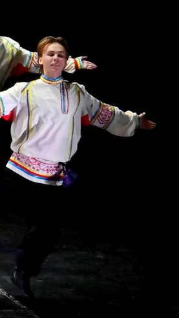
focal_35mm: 408
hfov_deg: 2.9
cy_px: 138
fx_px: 3446
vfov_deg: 5.3
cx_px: -548
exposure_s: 1/350
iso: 1600
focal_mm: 50
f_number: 6.3
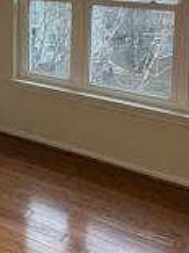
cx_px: 36
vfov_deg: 29.7
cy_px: 20
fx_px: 452
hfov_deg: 23.3
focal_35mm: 62
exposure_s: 1/60
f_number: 1.78
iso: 125
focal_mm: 6.86
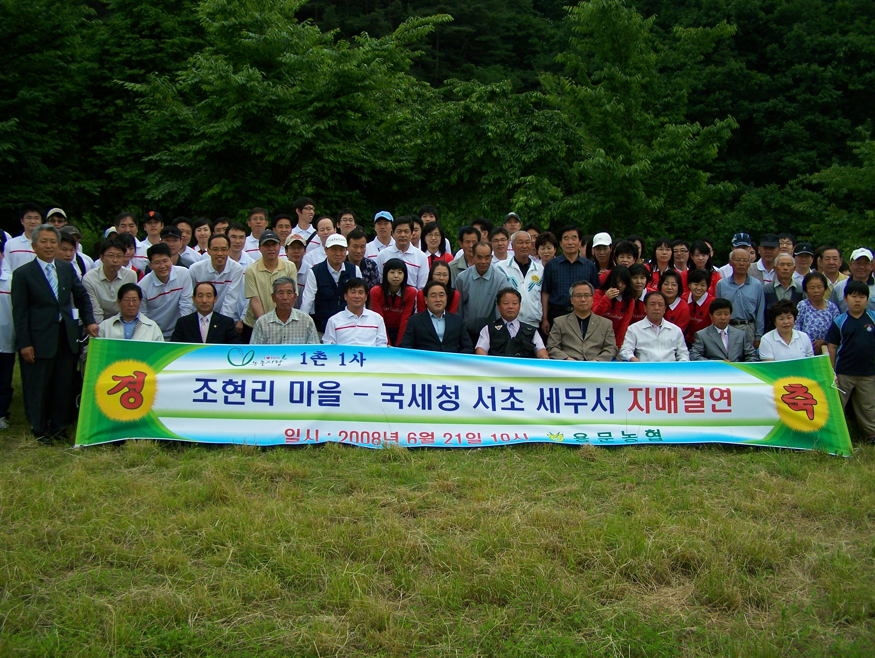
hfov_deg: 48.9
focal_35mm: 38
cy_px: 329
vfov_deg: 37.8
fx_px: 961
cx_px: 438
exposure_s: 1/640
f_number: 2.8
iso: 80
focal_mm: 6.3
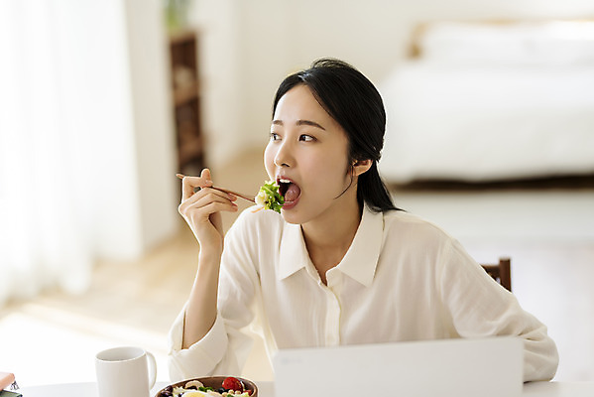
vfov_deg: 16.1
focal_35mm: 85
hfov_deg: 23.9
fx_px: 1403
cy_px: 198
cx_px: 297
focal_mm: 85
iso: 125
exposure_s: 1/320
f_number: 2
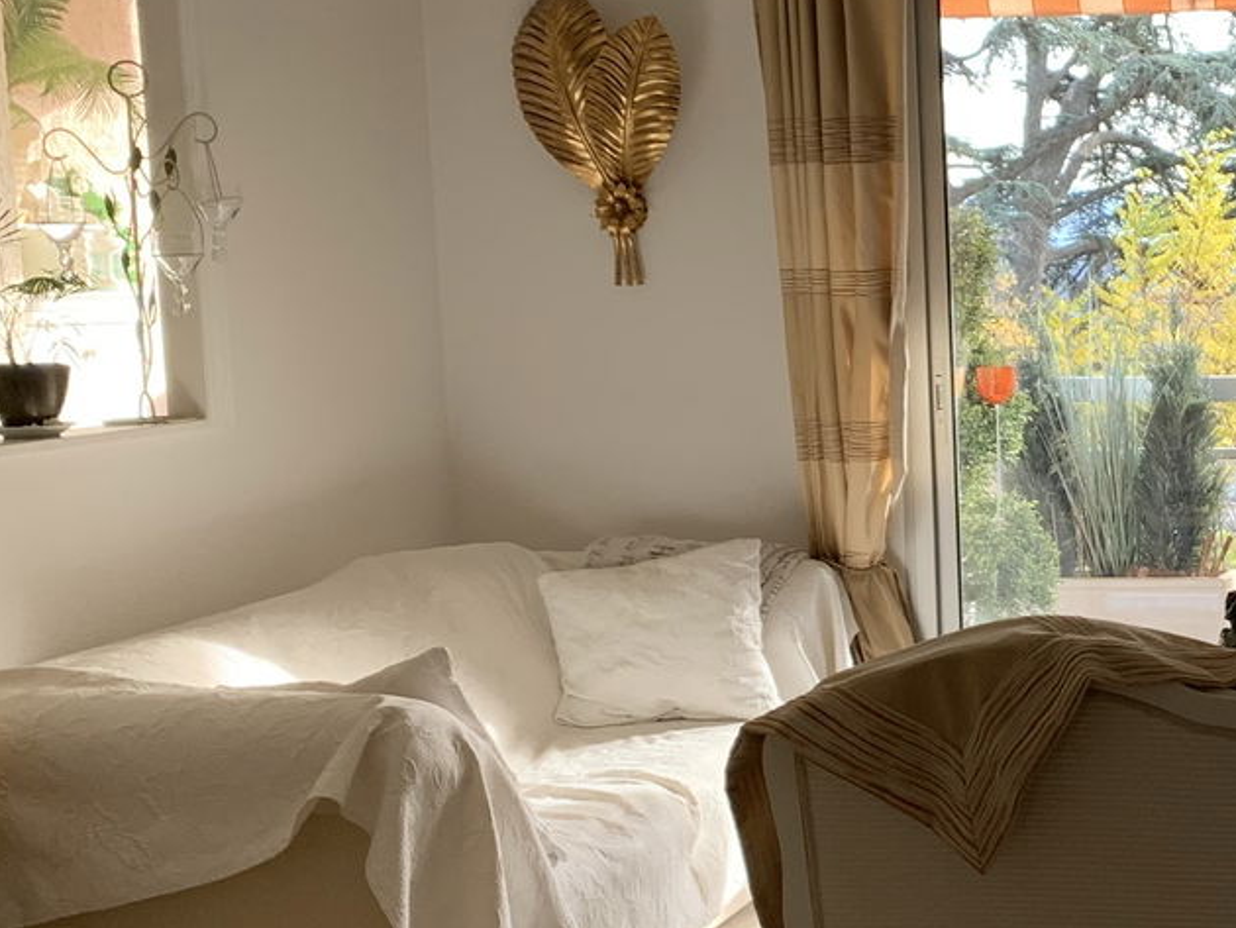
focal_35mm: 66
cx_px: 1216
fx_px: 2357
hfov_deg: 27.8
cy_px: 585
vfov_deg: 22.2
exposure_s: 1/121
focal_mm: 4.25
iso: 64
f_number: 1.8
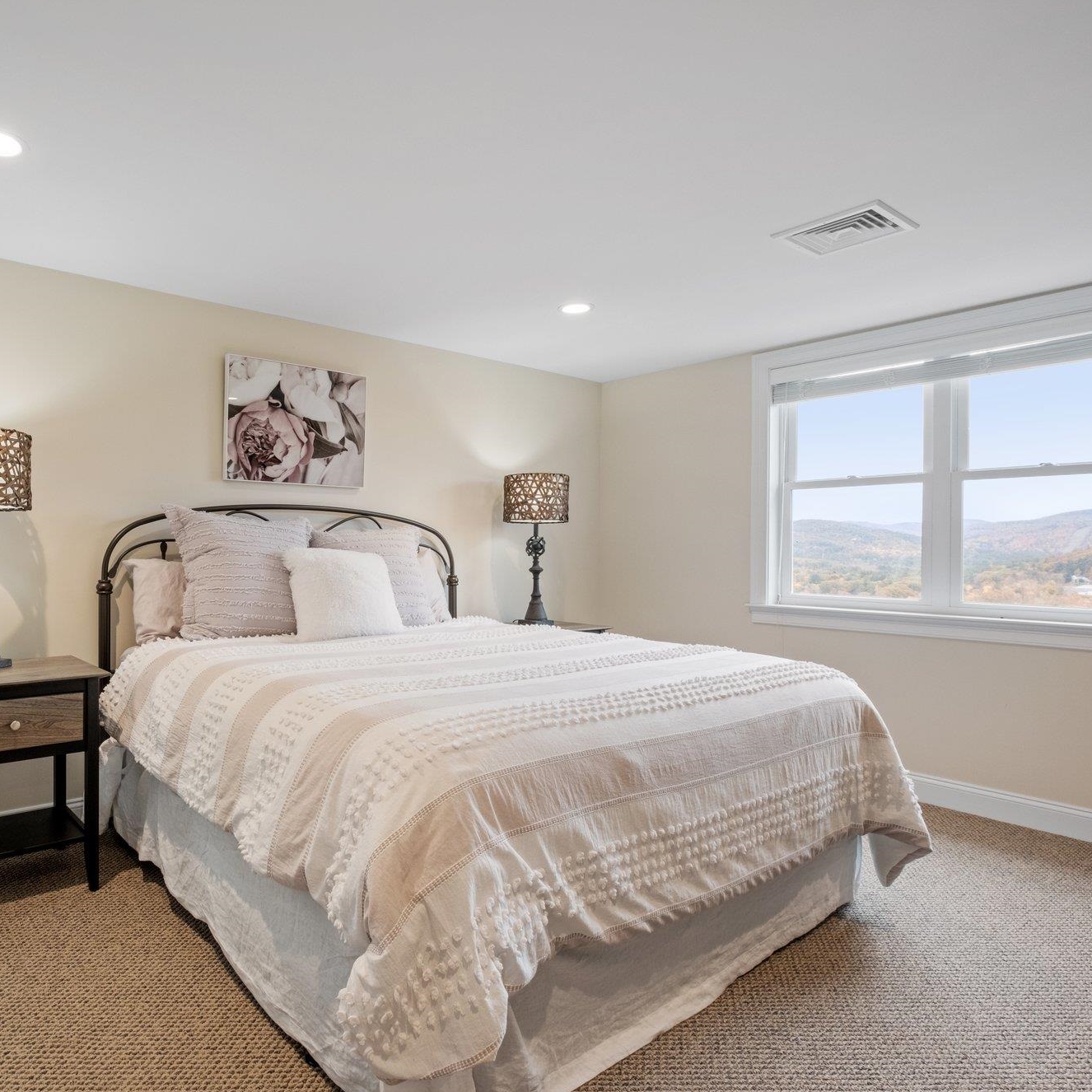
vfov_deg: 72.1
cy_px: 555
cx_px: 352
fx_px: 749
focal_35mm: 21
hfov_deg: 69.8
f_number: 8
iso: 500
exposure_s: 1/3
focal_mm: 10.5
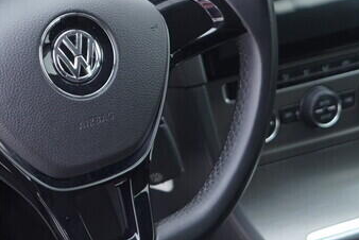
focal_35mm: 109
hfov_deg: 18.4
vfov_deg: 12.6
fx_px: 1088
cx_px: 32
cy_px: 77
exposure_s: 1/40
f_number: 2.8
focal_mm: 24
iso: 200
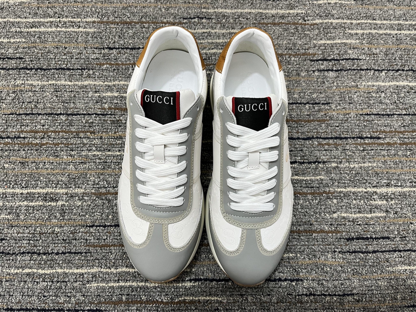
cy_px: 156
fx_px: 312
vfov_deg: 53.1
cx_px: 208
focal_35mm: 26
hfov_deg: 67.3
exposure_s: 1/83
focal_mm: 5.1
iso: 125
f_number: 1.6
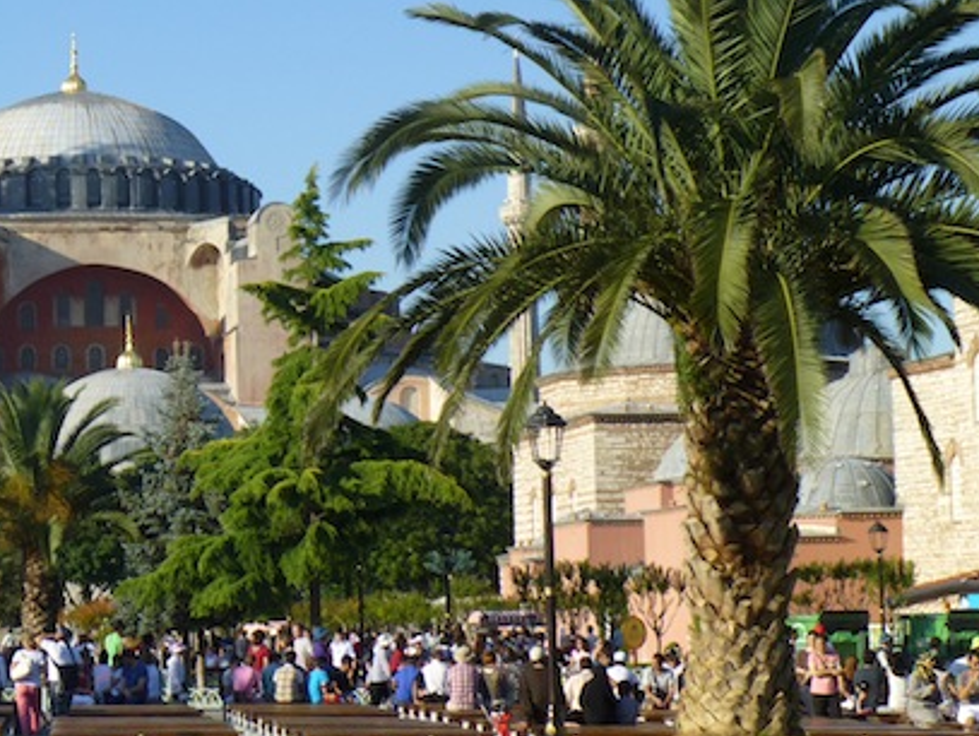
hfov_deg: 17.8
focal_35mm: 108
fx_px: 3057
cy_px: 349
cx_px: 41
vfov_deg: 13.7
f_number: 4.2
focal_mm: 9.9
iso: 100
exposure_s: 1/500
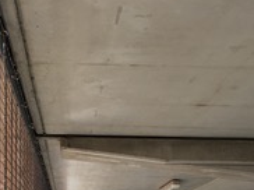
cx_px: 124
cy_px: 275
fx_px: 747
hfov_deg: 19.3
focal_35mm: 102
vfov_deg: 13.7
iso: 32
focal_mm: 4.15
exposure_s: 1/100
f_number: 2.2
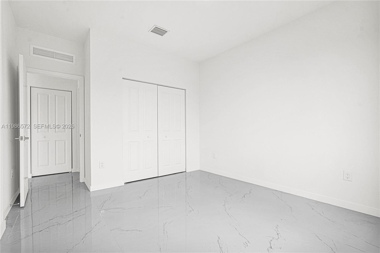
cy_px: 126
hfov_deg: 96.7
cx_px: 190
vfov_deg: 73.7
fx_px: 169
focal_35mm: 16
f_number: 8
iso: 200
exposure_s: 1/30
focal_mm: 16
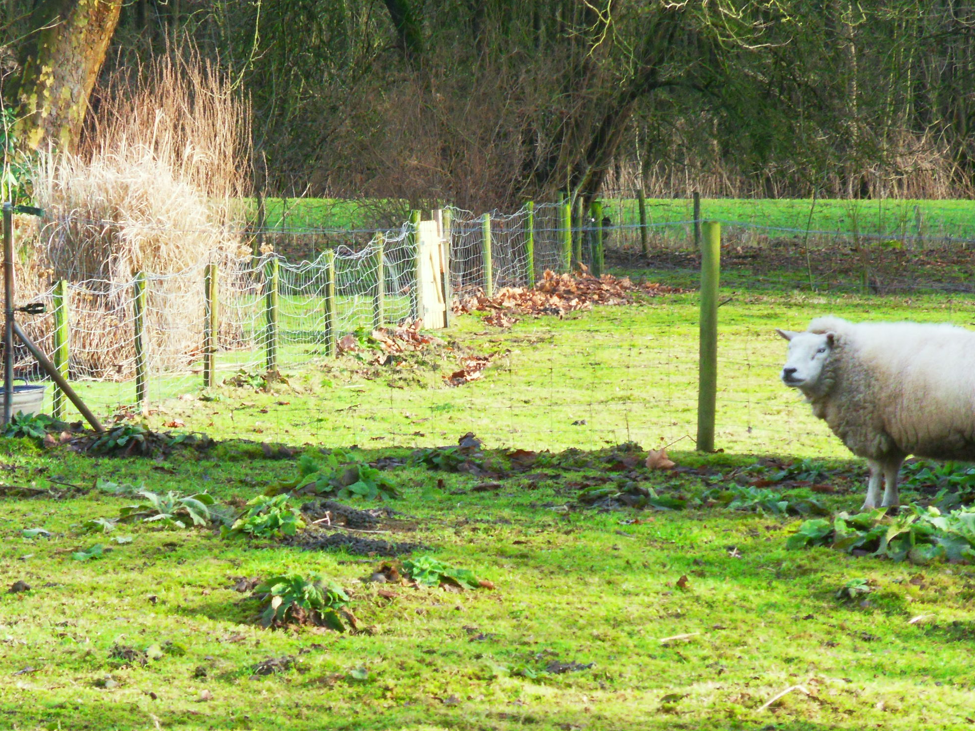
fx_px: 8872
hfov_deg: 6.3
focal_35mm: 315
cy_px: 339
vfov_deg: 4.7
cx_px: 447
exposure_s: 1/90
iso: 200
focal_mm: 42
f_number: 5.8
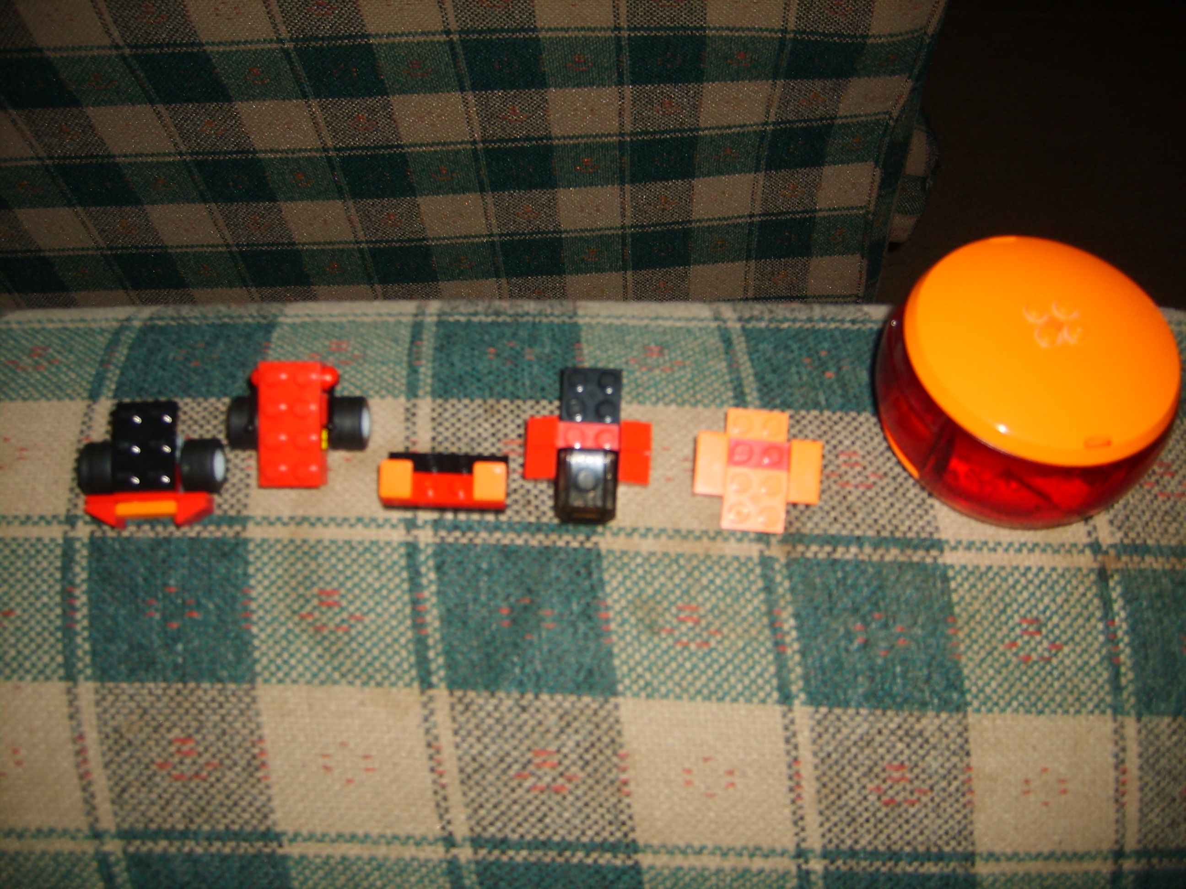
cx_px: 593
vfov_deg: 40.7
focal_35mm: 35
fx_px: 1199
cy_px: 444
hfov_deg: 52.6
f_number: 2.8
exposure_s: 1/30
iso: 100
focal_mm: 5.8
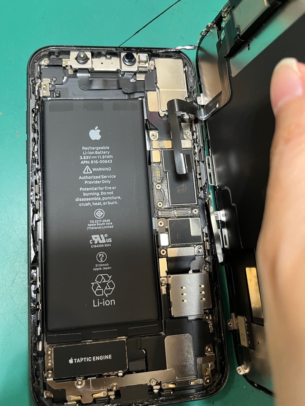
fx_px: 305
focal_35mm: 26
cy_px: 203
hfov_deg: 53.1
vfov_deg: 67.3
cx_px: 152
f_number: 1.6
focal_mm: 5.1
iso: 250
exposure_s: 1/50
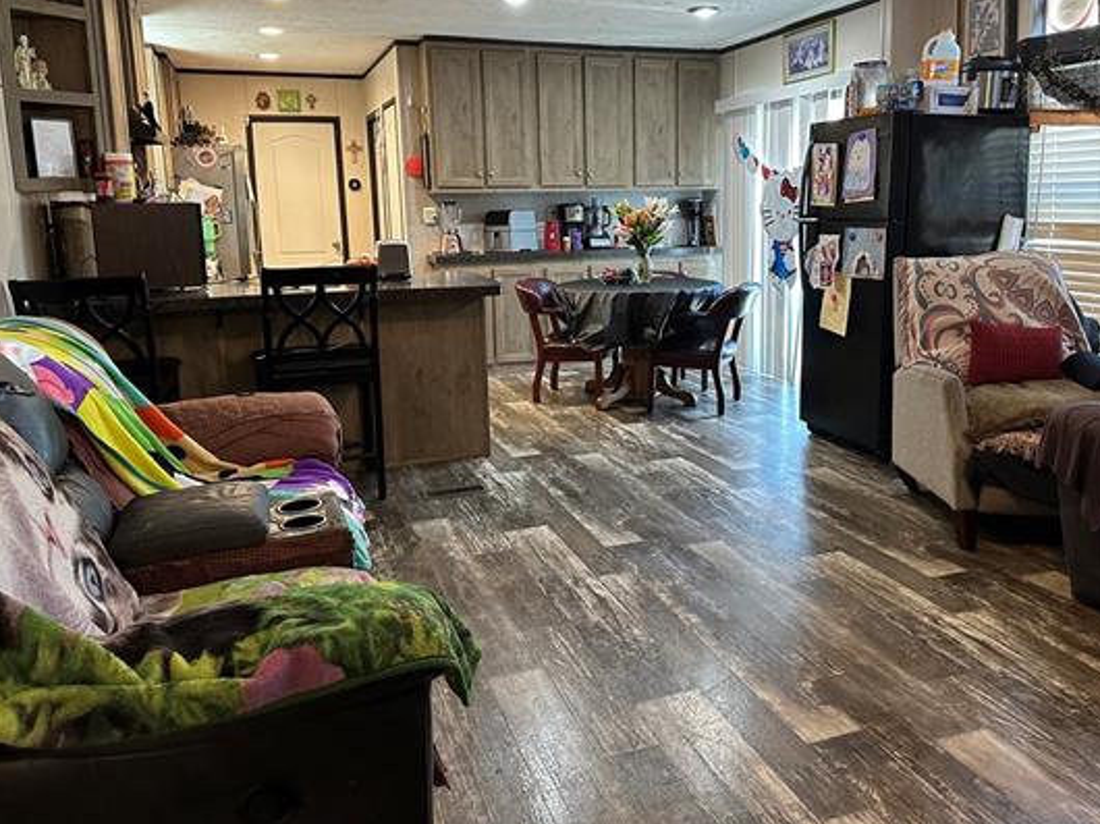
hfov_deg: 61.5
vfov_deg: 48.0
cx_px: 614
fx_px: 921
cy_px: 349
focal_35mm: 29
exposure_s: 1/60
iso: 320
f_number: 1.78
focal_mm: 6.86
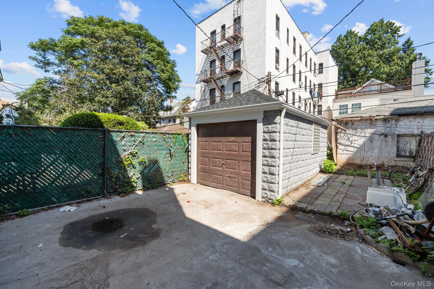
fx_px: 169
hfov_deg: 104.3
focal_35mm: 14
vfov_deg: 81.2
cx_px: 217
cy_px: 144
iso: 1250
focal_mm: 14
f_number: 10
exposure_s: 1/1250
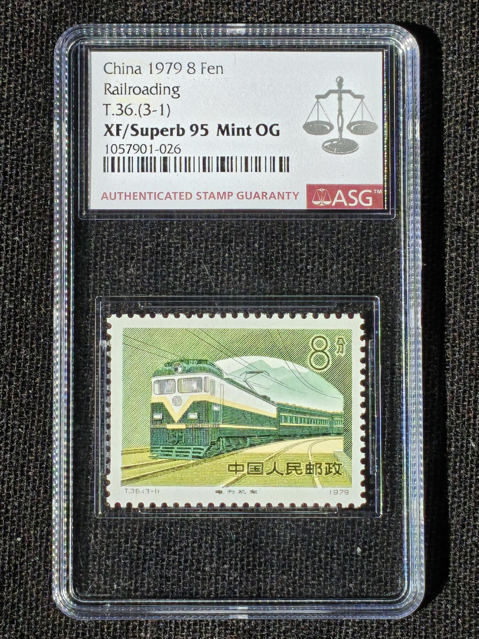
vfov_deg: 16.4
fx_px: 2214
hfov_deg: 12.3
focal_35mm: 120
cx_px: 240
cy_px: 320
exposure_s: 1/2315
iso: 50
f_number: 1.5
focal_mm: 4.94
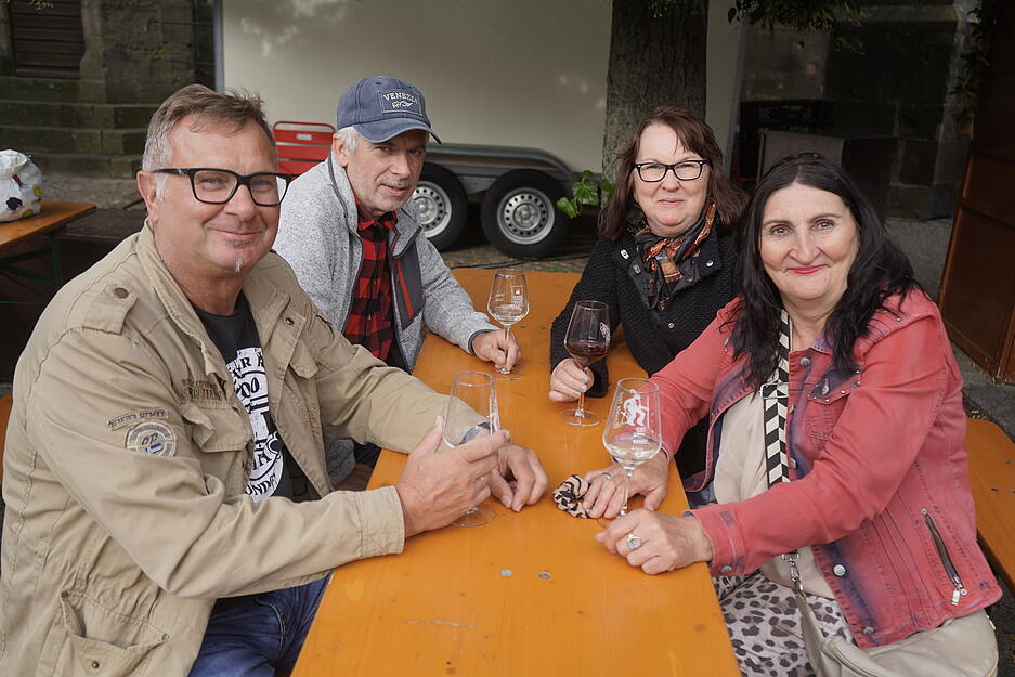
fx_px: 902
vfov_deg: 41.1
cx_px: 508
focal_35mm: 32
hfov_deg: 58.7
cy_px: 338
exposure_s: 1/200
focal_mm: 32
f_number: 4
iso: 100
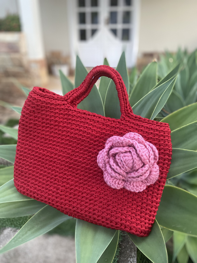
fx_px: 197
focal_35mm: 26
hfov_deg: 53.1
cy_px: 132
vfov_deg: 67.3
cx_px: 98
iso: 500
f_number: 1.8
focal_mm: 4.25
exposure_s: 1/52
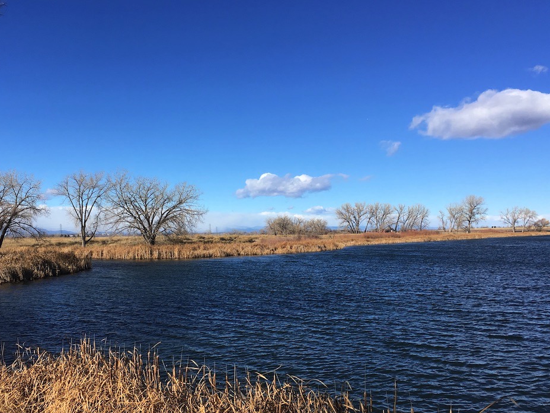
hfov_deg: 47.7
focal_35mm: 39
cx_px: 238
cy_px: 268
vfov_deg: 36.5
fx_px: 620
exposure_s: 1/1876
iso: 25
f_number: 2.2
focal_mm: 4.15
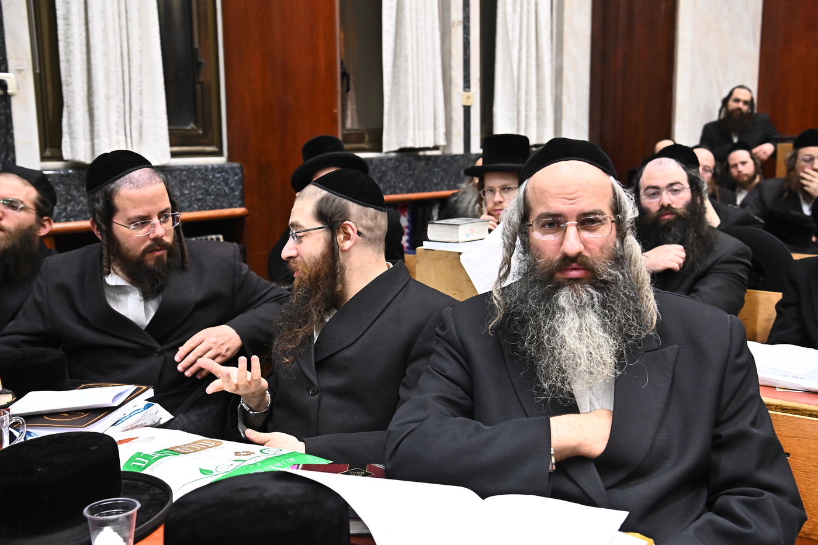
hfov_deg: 43.6
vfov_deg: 29.8
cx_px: 409
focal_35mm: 45
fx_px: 1022
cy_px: 272
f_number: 5
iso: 2500
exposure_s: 1/200
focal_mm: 45
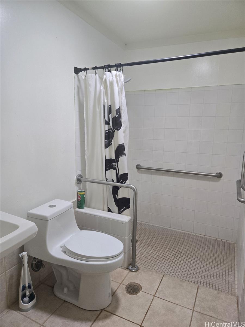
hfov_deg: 58.9
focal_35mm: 23
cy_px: 164
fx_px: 217
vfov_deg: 73.9
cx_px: 122
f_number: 1.8
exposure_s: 1/120
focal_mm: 5.4
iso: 250
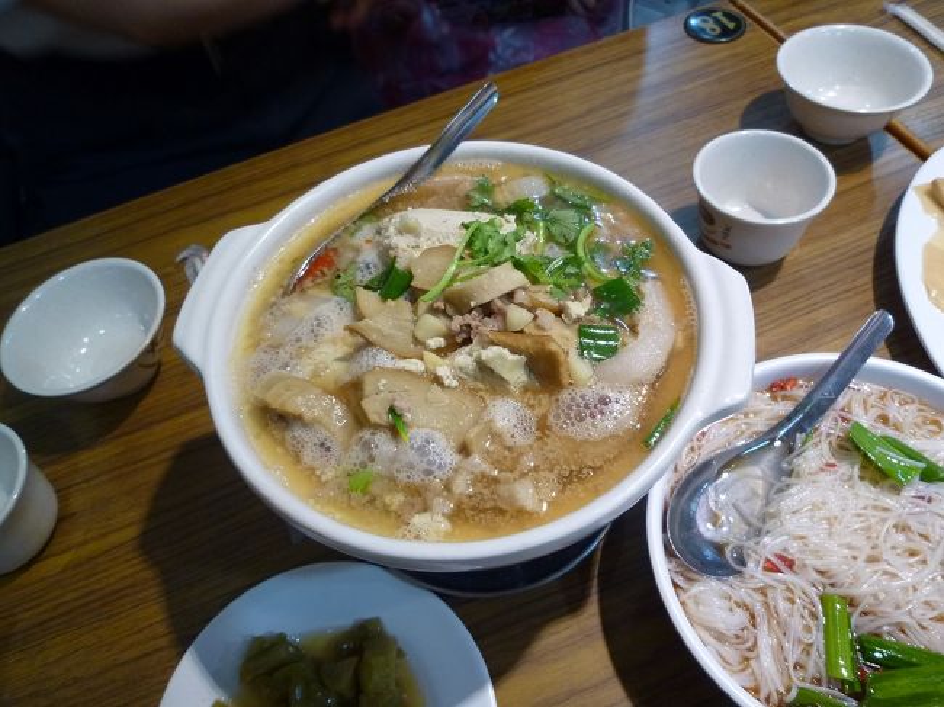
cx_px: 472
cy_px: 354
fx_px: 682
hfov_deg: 69.4
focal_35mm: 25
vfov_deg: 54.8
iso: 200
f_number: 2.8
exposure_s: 1/30
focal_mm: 4.5
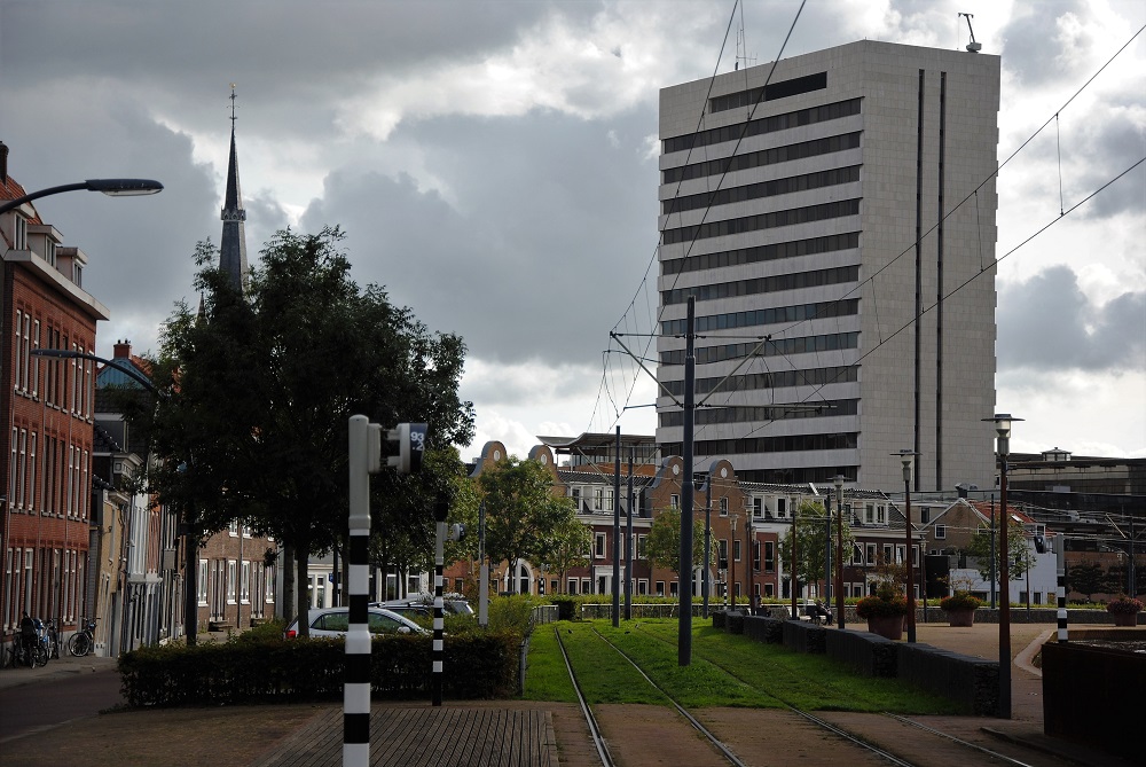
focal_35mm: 93
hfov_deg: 21.9
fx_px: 2963
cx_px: 573
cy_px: 384
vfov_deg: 14.7
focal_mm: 62
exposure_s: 1/500
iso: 140
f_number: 5.6
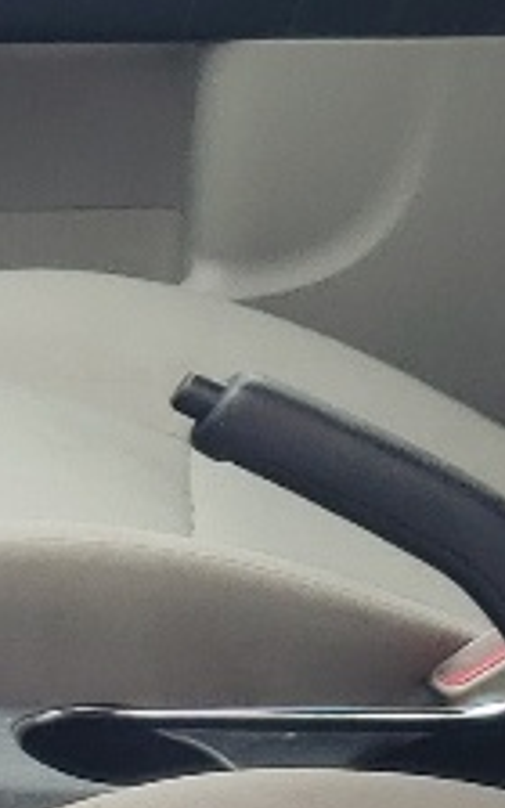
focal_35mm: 197
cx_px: 79
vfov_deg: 10.6
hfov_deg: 6.7
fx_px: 4338
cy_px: 58
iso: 50
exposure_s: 1/172
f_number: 1.5
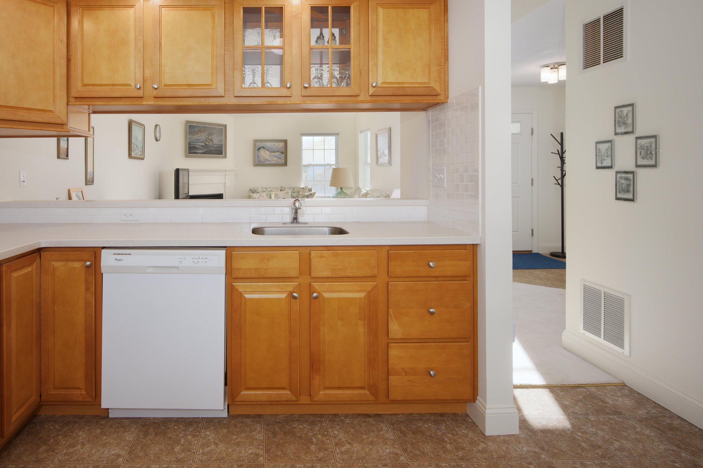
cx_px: 264
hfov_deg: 83.3
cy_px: 183
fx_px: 384
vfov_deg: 62.1
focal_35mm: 20
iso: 320
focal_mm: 14.5
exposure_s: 1/8
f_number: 7.1
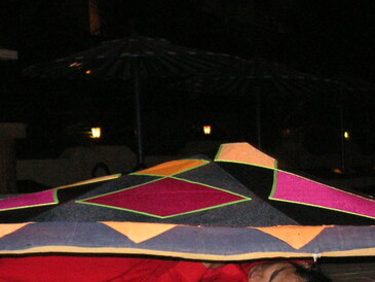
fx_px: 878
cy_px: 271
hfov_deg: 24.1
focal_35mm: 81
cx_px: 197
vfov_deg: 17.8
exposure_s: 1/45
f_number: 2.8
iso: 160
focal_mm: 6.1
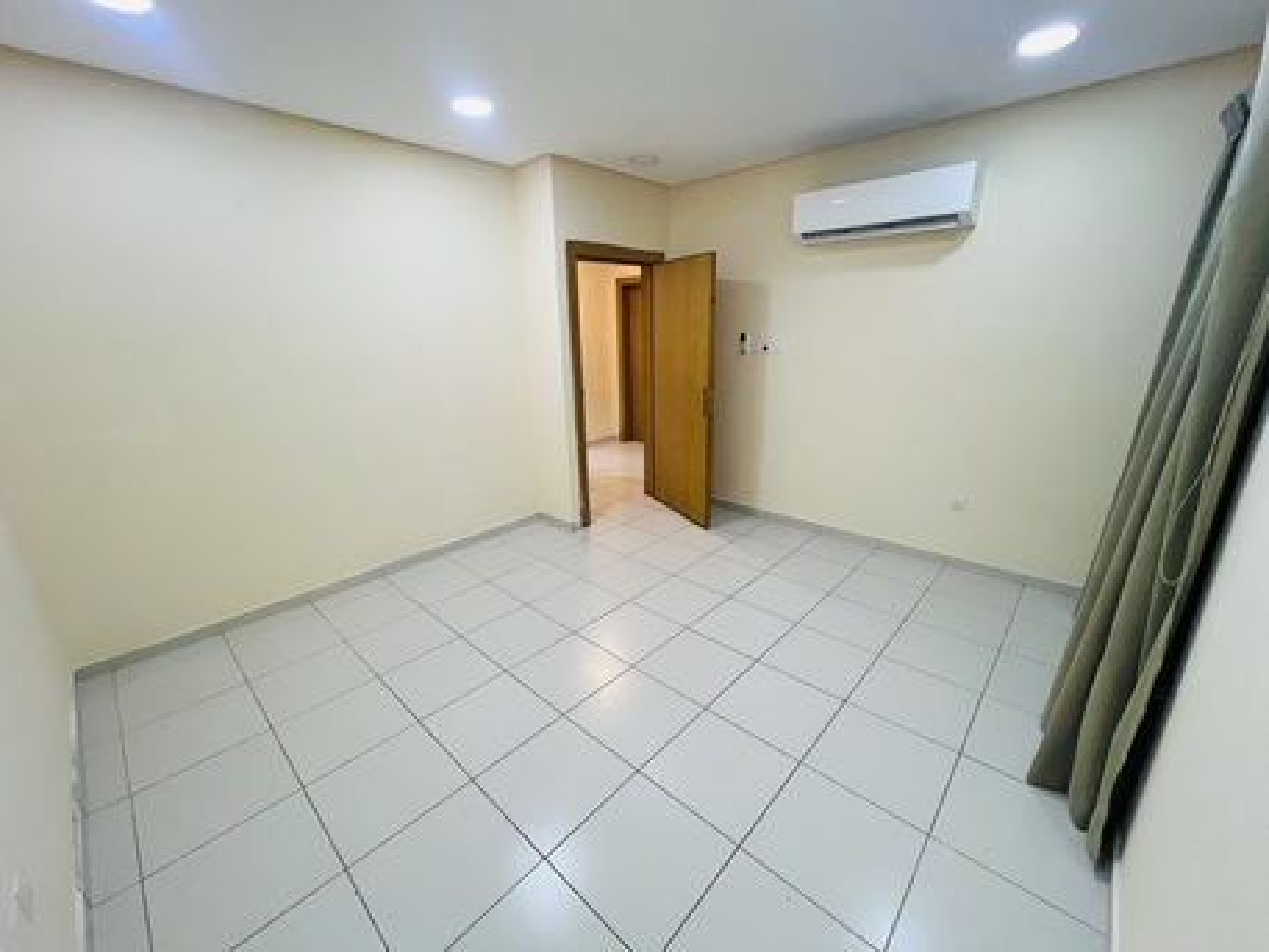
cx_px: 634
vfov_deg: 89.9
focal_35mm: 13
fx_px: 477
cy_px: 476
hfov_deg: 106.2
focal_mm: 1.57
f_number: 1.8
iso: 200
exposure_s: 1/100
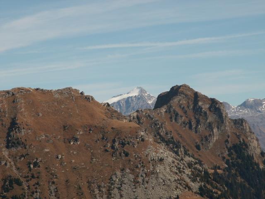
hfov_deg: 11.3
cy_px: 100
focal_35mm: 175
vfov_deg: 8.5
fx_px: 1340
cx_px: 132
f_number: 8
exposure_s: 1/200
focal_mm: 28.68
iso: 50
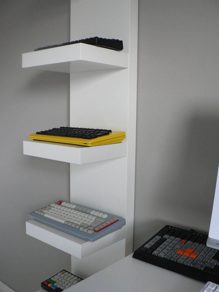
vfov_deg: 51.4
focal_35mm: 36
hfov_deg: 39.7
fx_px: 304
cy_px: 146
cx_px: 110
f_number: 2.8
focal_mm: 6
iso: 200
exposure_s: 1/15
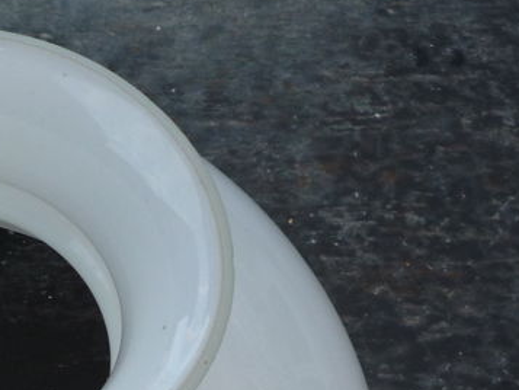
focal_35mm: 84
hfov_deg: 21.5
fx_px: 1260
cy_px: 489
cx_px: -110
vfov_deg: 16.7
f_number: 3.3
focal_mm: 5.2
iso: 100
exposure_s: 1/80
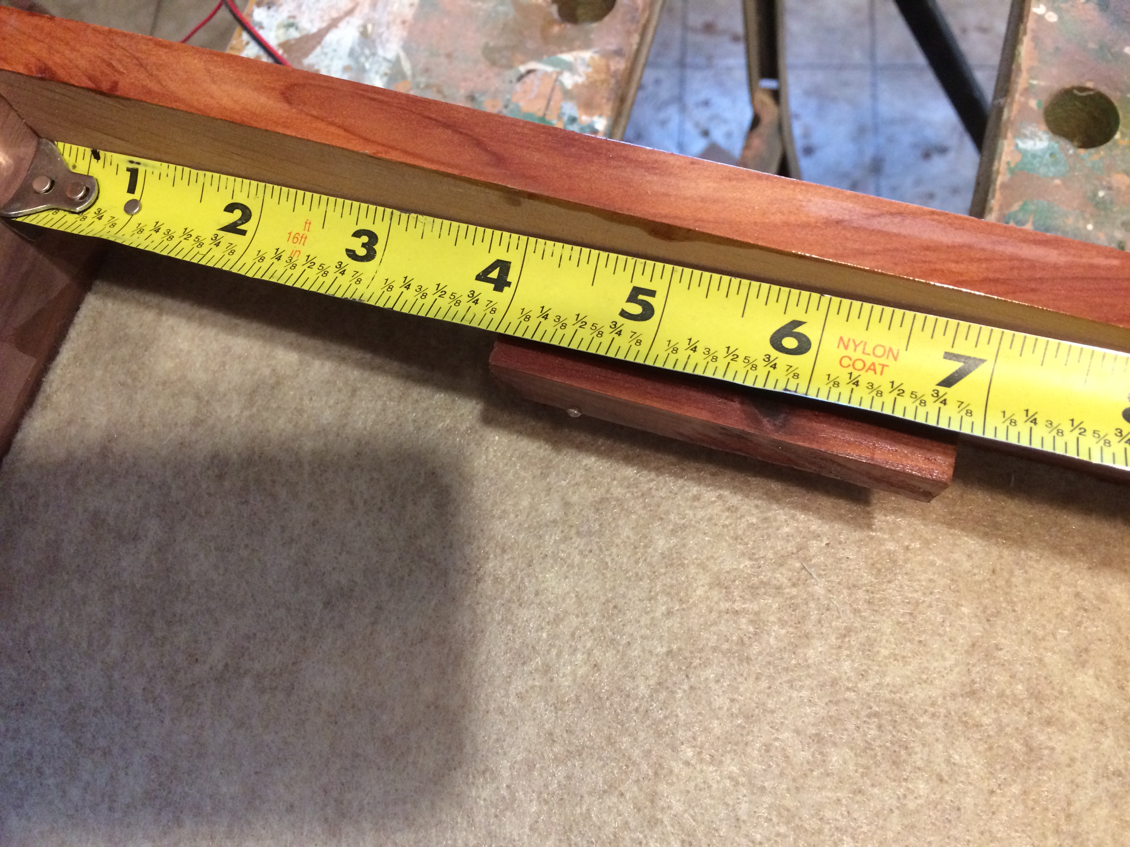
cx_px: 565
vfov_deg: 48.2
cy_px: 424
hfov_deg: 61.7
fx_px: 947
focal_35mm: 29
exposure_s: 1/30
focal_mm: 4.15
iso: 200
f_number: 2.2
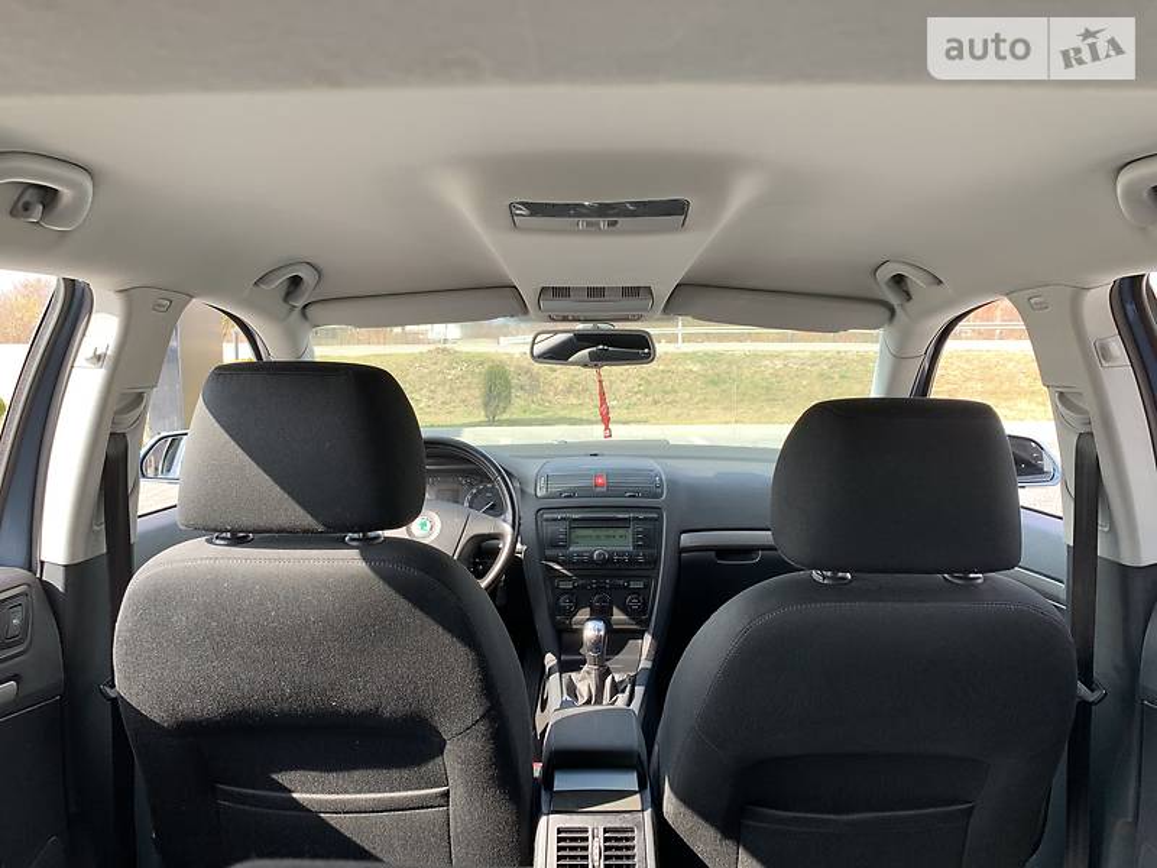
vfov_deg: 53.1
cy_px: 434
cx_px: 578
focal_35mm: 26
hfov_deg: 67.3
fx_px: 869
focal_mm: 4.2
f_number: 1.8
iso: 25
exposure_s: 1/122
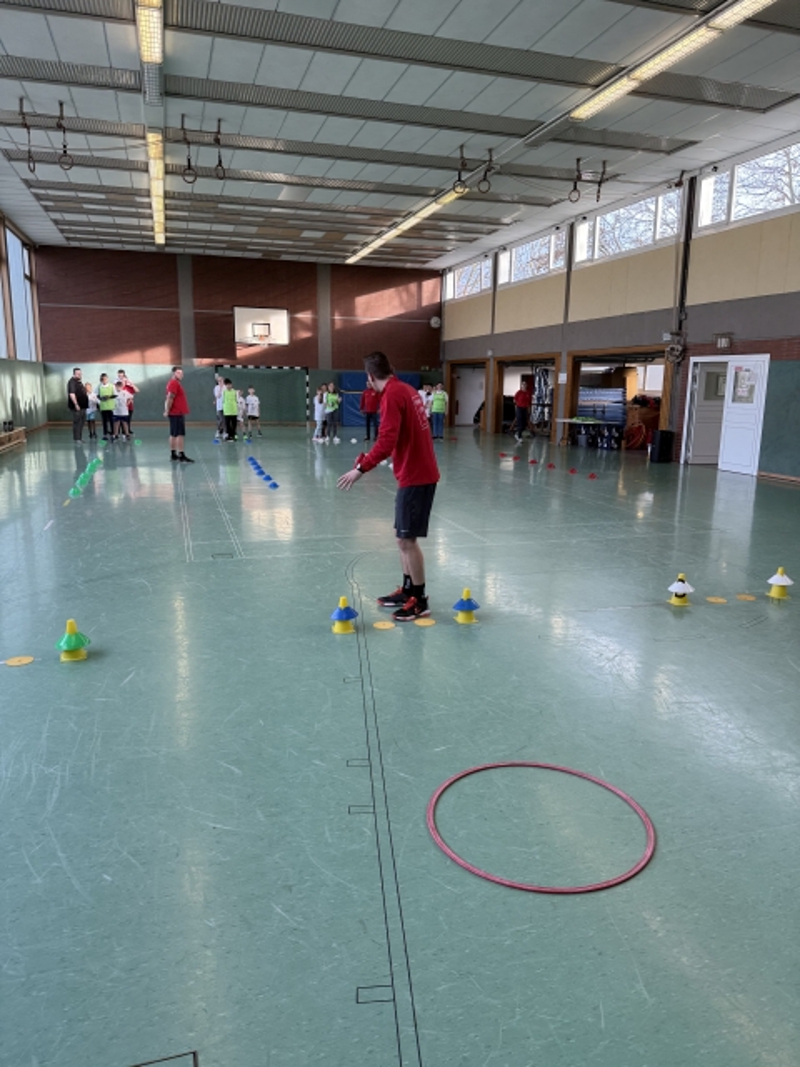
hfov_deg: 56.8
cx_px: 400
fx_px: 740
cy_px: 534
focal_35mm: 24
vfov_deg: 71.6
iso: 80
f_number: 1.78
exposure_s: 1/100
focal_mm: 6.76
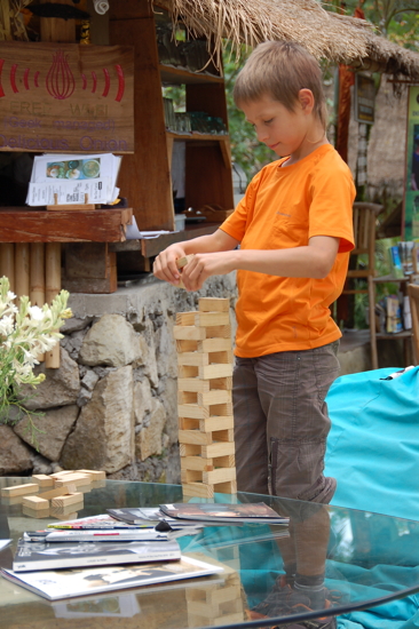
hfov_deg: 14.7
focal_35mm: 93
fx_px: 1626
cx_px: 210
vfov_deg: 21.9
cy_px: 314
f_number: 5.3
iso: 200
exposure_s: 1/200
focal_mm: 62
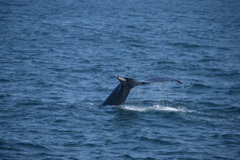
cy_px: 80
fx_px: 1450
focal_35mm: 218
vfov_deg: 6.3
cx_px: 120
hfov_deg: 9.5
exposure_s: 1/1600
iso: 200
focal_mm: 145
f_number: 5.6
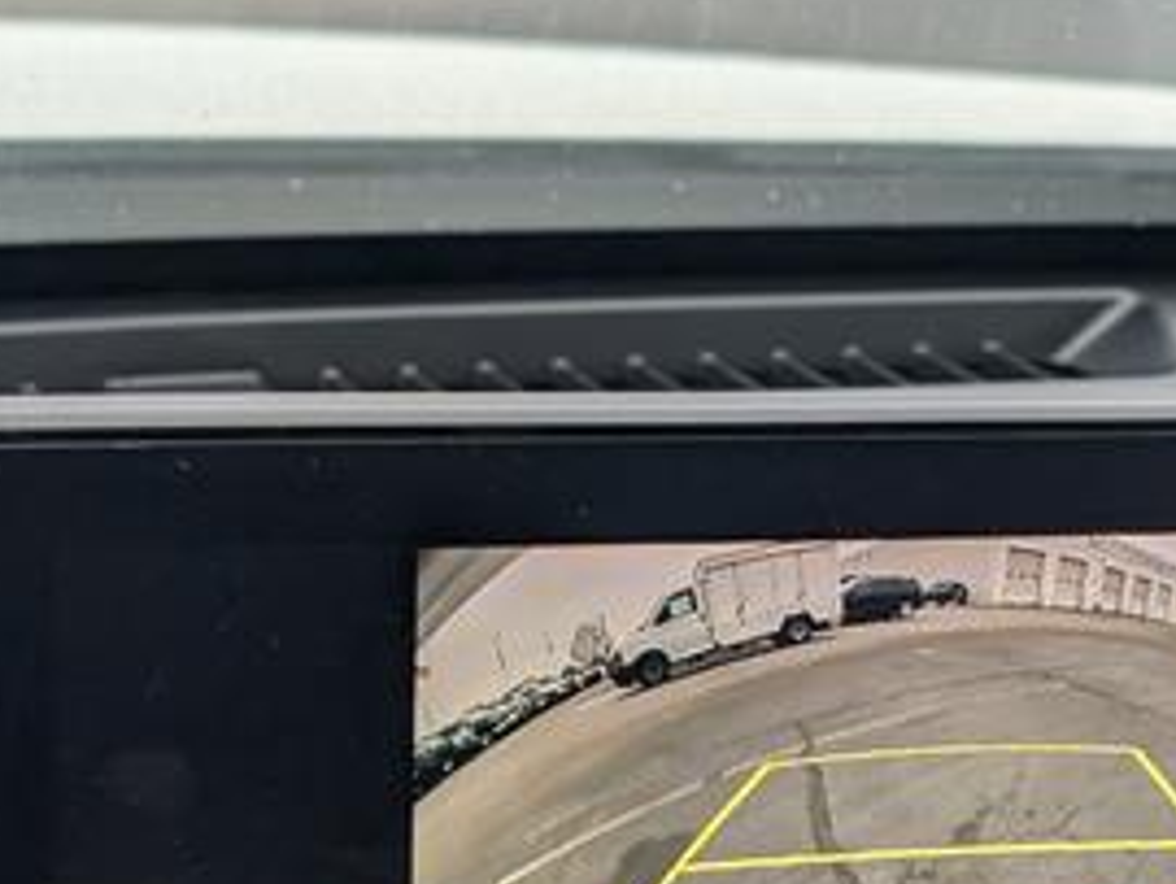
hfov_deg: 16.9
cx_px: 871
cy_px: 945
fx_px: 3944
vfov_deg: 12.6
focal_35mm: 116
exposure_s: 1/400
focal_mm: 6.9
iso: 169
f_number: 1.68
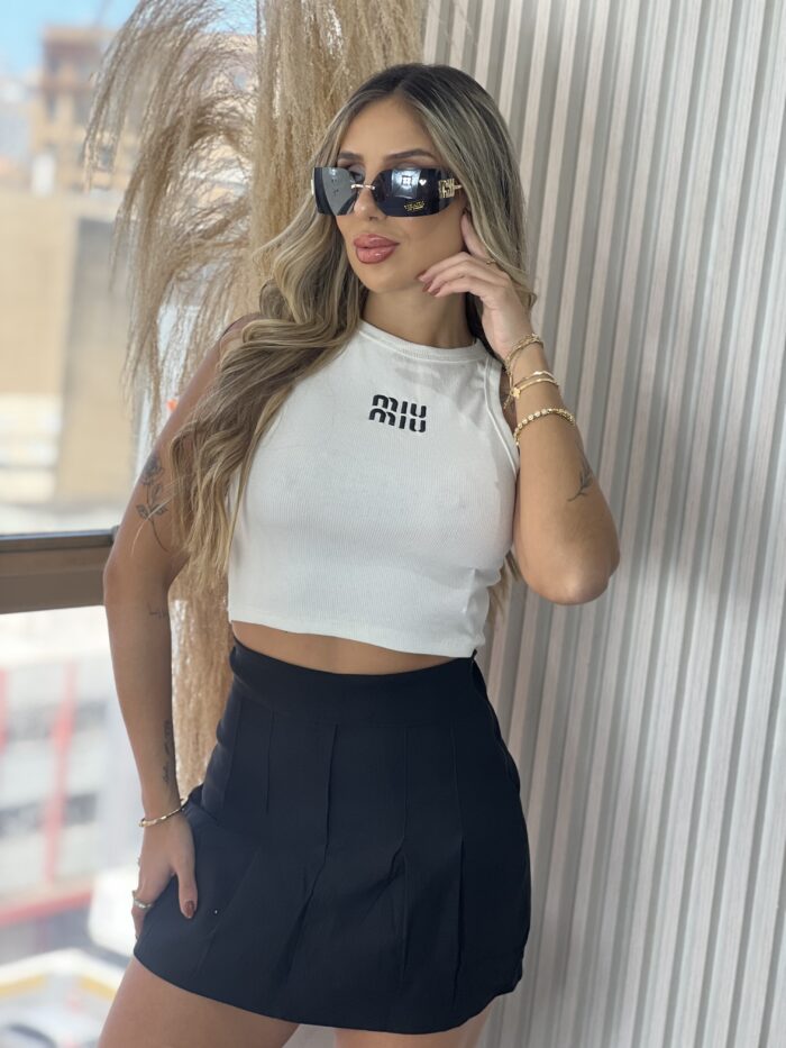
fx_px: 2331
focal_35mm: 77
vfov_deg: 25.3
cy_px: 524
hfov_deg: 19.1
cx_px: 393
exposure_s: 1/120
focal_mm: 9
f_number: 2.8
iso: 80
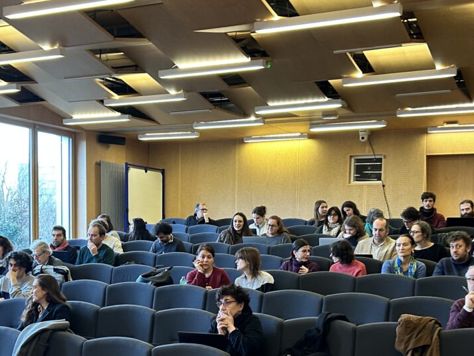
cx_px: 201
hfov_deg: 34.3
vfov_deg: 25.4
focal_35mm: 56
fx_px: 767
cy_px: 307
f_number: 1.5
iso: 125
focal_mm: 5.7
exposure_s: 1/50
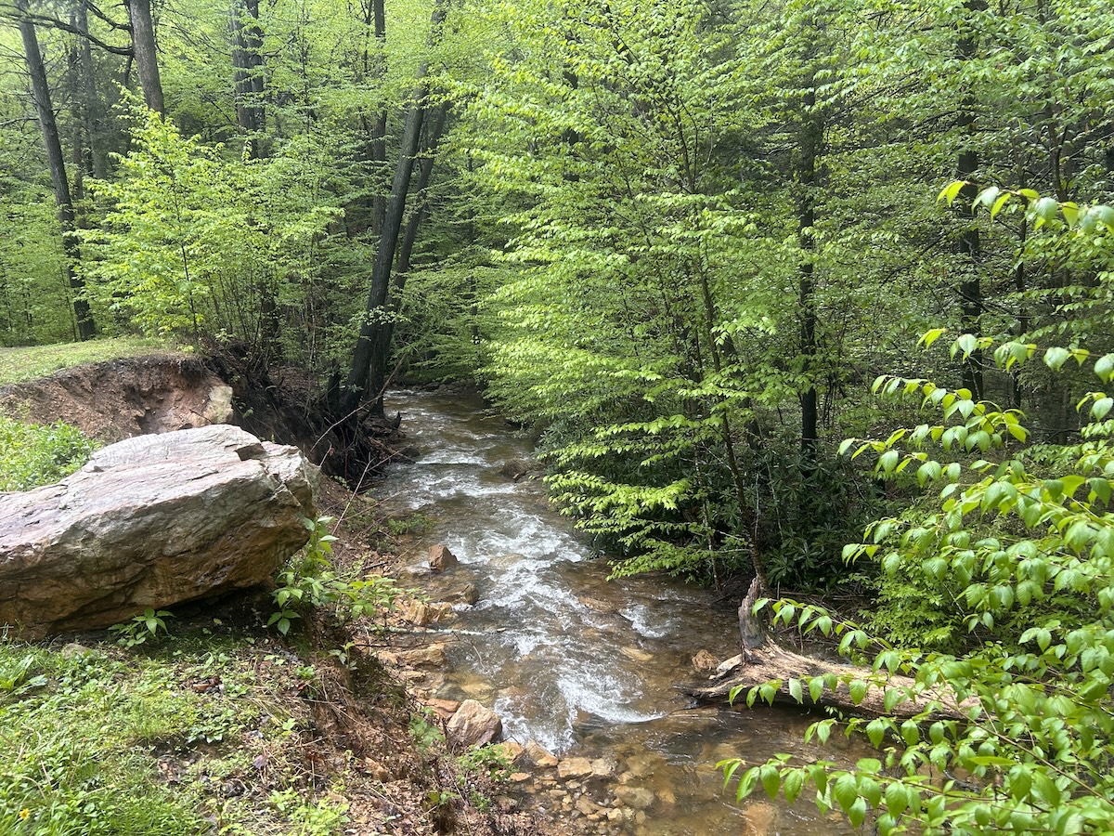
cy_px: 418
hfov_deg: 67.3
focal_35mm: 26
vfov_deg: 53.1
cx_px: 557
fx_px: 837
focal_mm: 5.7
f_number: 1.5
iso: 125
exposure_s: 1/121
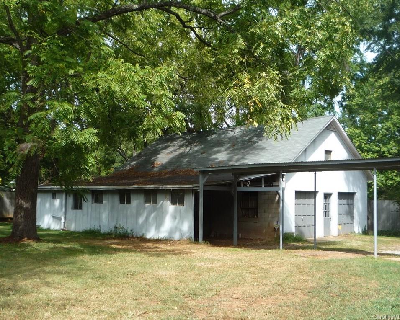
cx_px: 207
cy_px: 160
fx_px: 545
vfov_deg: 32.7
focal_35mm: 46
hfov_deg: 40.3
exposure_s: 1/200
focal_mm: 5.2
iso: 100
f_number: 4
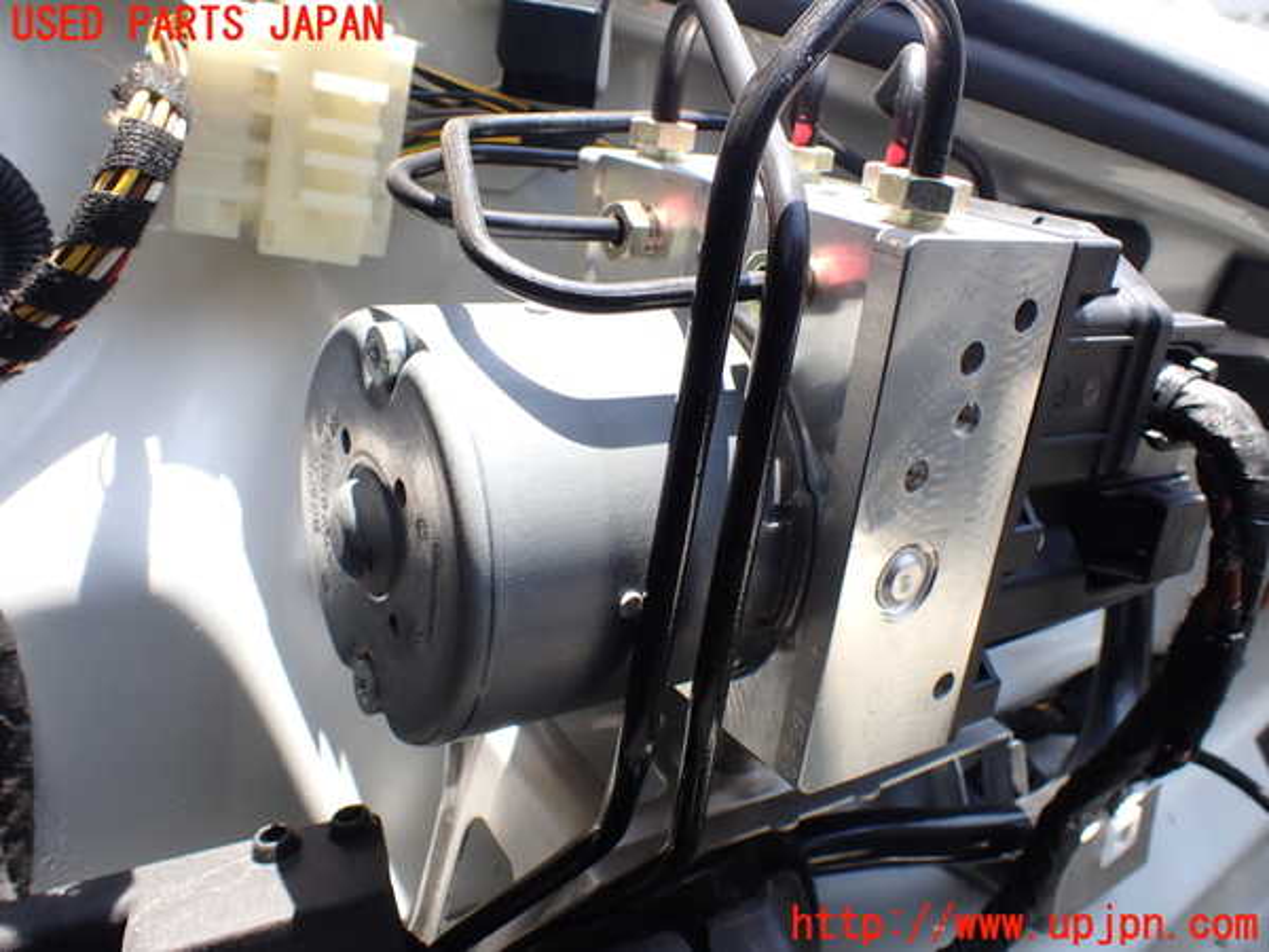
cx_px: 634
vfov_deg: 46.8
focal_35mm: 30
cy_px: 476
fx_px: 1100
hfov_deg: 60.0
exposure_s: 1/200
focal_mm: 5.4
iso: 100
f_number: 3.2
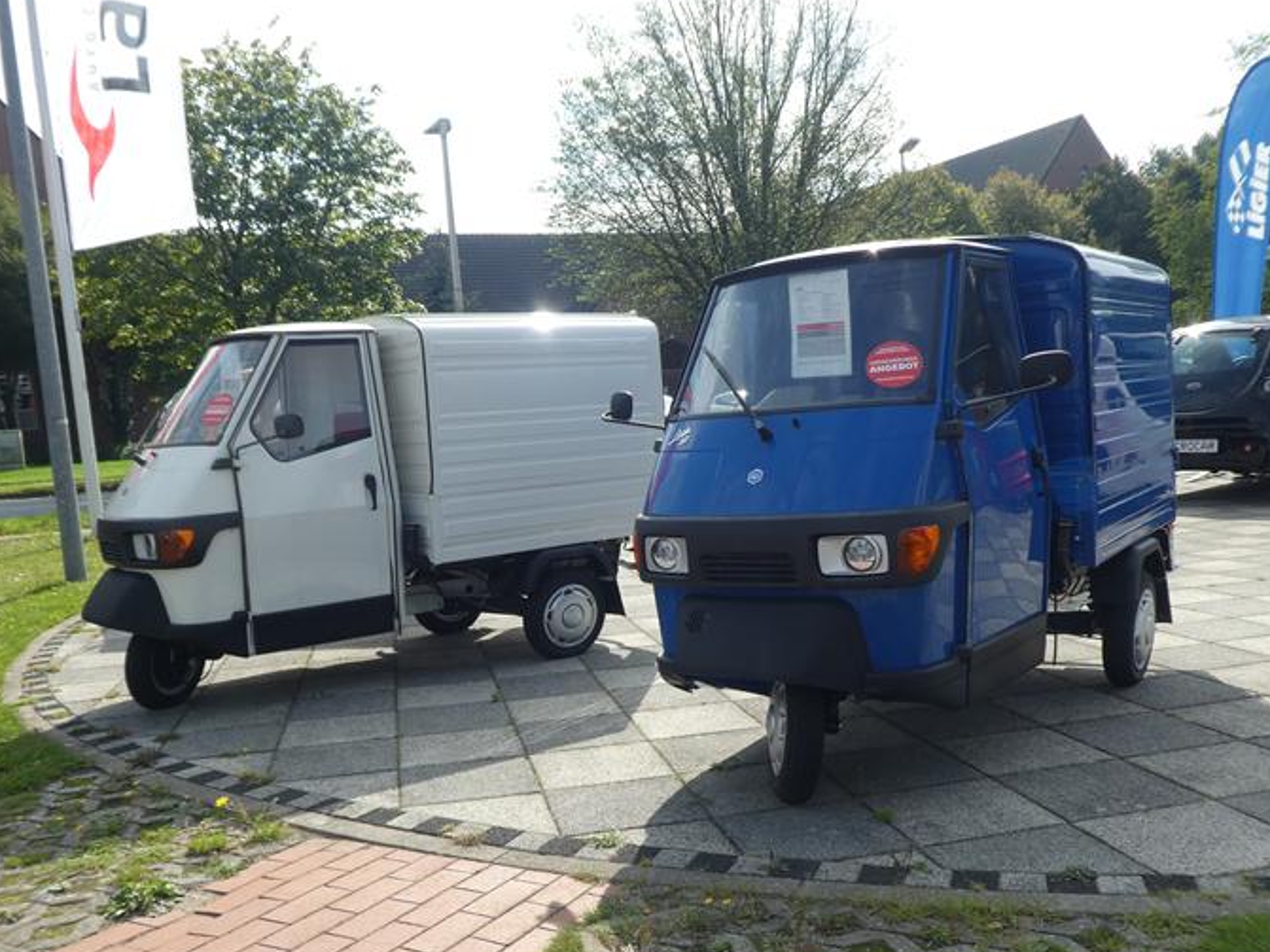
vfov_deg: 45.3
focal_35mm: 31
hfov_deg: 58.3
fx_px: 1137
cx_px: 655
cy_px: 543
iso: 80
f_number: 3.4
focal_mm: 4.7
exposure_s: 1/640
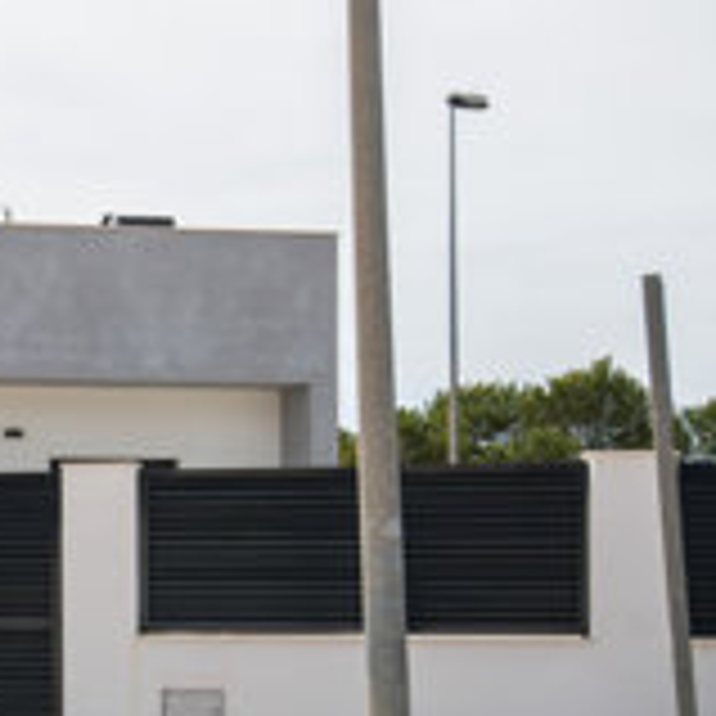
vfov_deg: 23.0
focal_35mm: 75
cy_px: 455
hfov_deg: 21.7
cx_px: -104
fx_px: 1755
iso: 80
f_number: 6.3
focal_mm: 35
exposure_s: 1/320
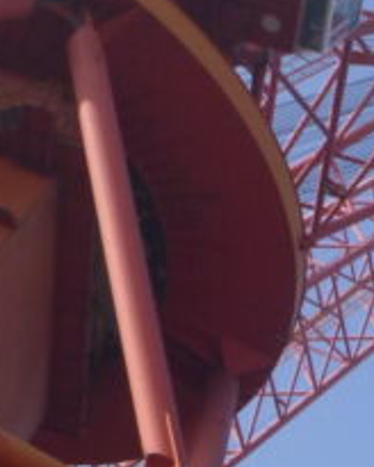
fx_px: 1688
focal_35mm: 122
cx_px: 933
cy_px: 604
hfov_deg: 10.6
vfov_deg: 15.1
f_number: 3.9
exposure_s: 1/400
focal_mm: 4.5
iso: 100
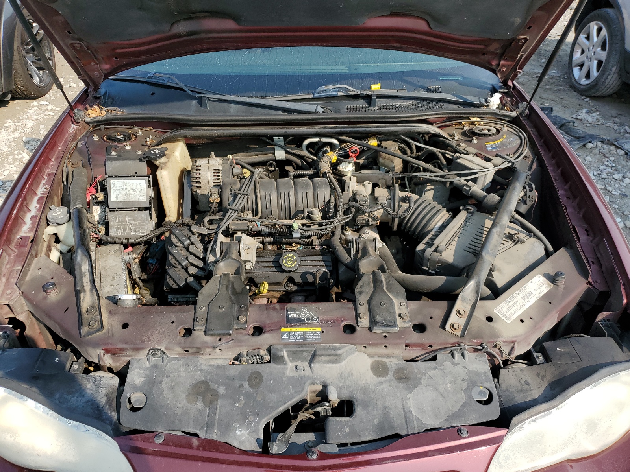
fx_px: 473
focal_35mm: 26
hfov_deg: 67.3
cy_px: 236
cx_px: 315
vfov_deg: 53.1
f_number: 1.5
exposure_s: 1/1429
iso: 50
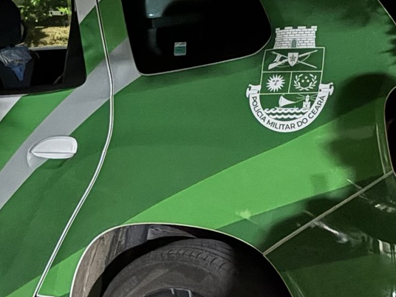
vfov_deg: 15.2
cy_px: 135
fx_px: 1110
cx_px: 116
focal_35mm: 97
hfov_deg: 20.1
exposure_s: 1/15
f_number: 1.6
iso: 2000
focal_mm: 5.96
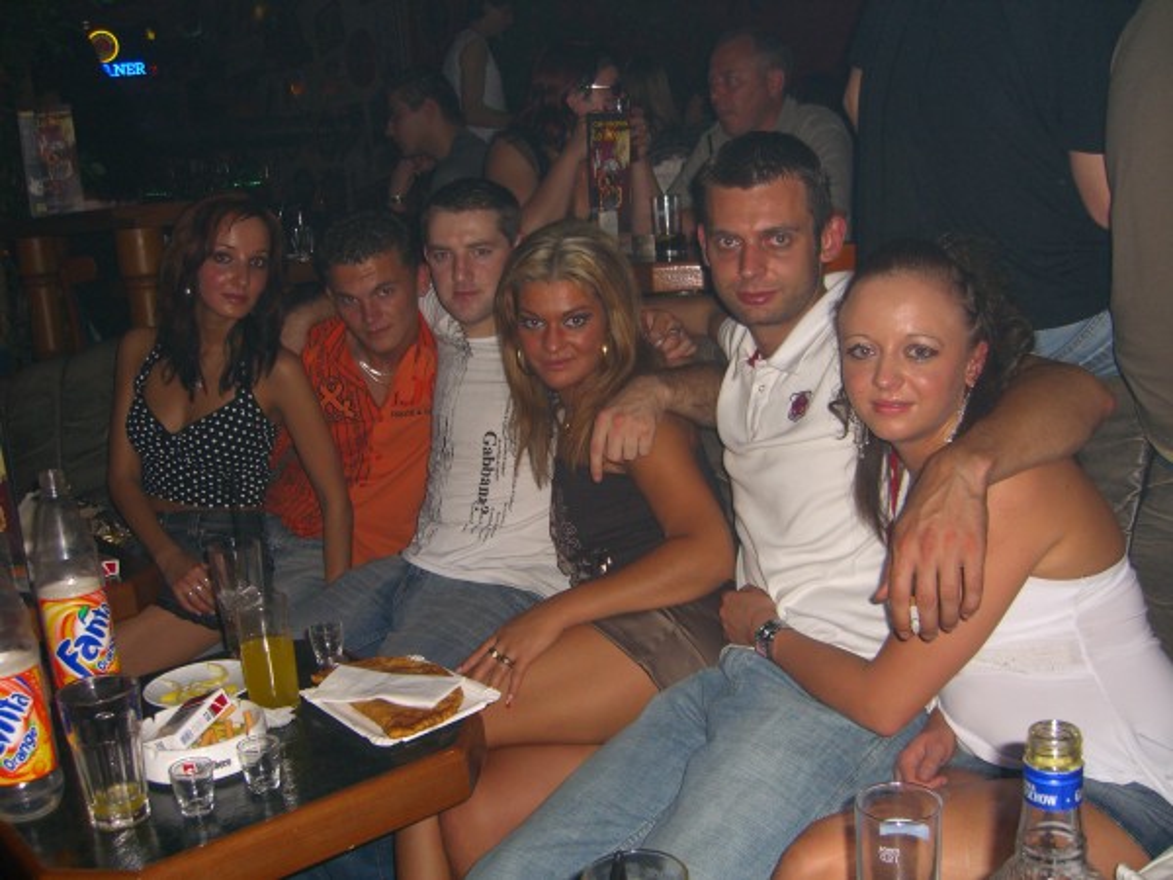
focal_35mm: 38
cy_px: 440
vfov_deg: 37.7
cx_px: 586
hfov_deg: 49.0
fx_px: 1288
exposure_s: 1/60
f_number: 2.8
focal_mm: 7.9
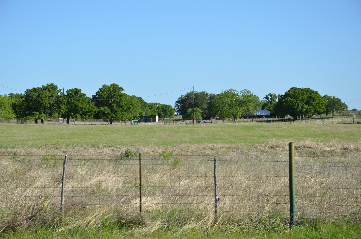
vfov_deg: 11.4
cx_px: 180
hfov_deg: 17.1
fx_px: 1201
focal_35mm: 120
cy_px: 120
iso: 100
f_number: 8
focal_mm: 80
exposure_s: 1/250
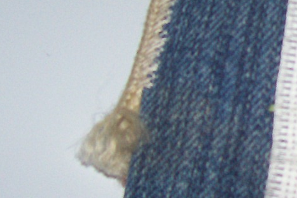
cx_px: 436
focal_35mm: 155
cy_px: 73
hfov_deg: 12.6
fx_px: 1278
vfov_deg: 8.8
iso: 80
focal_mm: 5.6
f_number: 2.7
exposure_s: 1/64
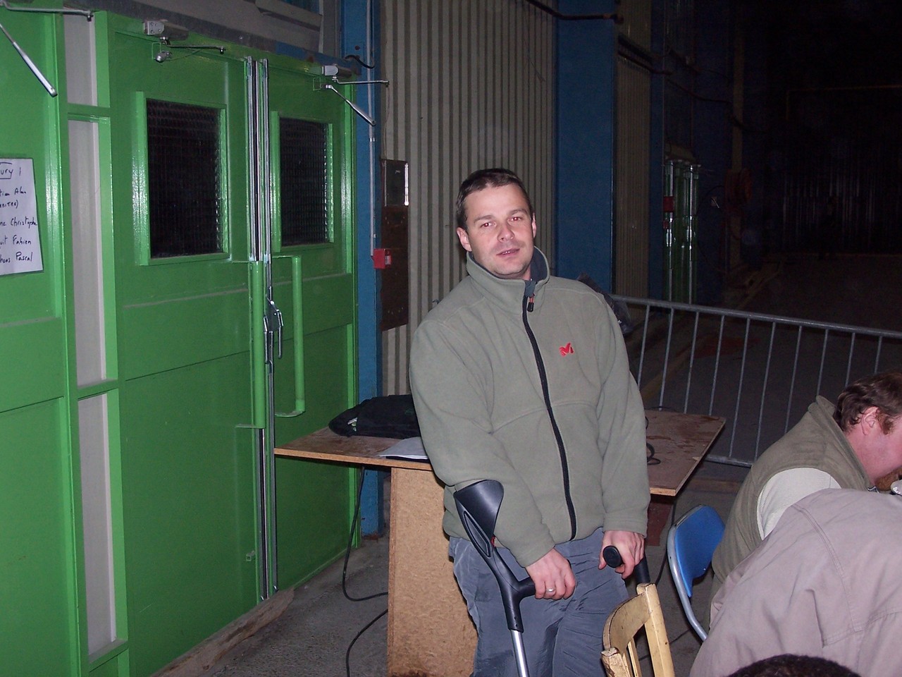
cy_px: 338
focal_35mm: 51
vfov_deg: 28.6
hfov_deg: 37.5
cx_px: 451
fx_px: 1329
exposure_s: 1/60
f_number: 3.2
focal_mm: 8.5
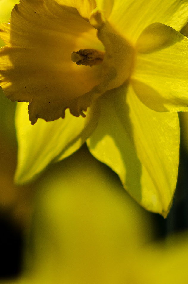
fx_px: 3117
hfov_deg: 3.5
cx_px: 103
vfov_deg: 5.2
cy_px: 119
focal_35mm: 396
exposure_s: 1/5000
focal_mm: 105
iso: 160
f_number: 3.3
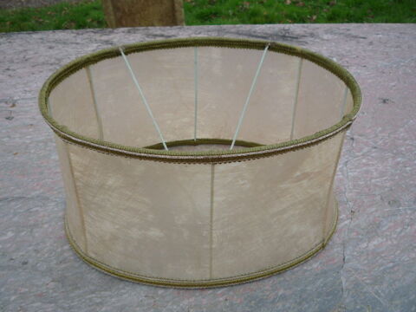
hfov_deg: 60.0
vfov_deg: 46.8
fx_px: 361
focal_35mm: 30
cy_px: 156
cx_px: 208
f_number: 3.3
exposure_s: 1/160
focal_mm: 5.2
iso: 100
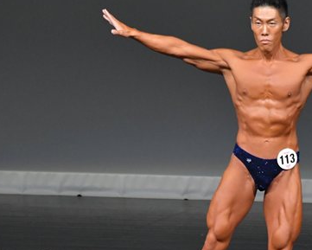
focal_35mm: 634
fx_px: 5856
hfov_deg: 3.1
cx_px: 268
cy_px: 187
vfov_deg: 2.4
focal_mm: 210
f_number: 5.6
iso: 4000
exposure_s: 1/400
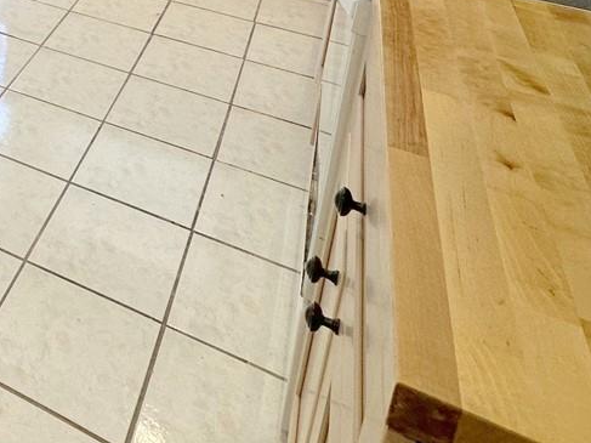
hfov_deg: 33.9
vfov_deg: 25.6
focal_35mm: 46
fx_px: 785
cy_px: -178
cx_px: -106
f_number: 2.2
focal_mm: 2.22
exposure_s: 1/120
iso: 125
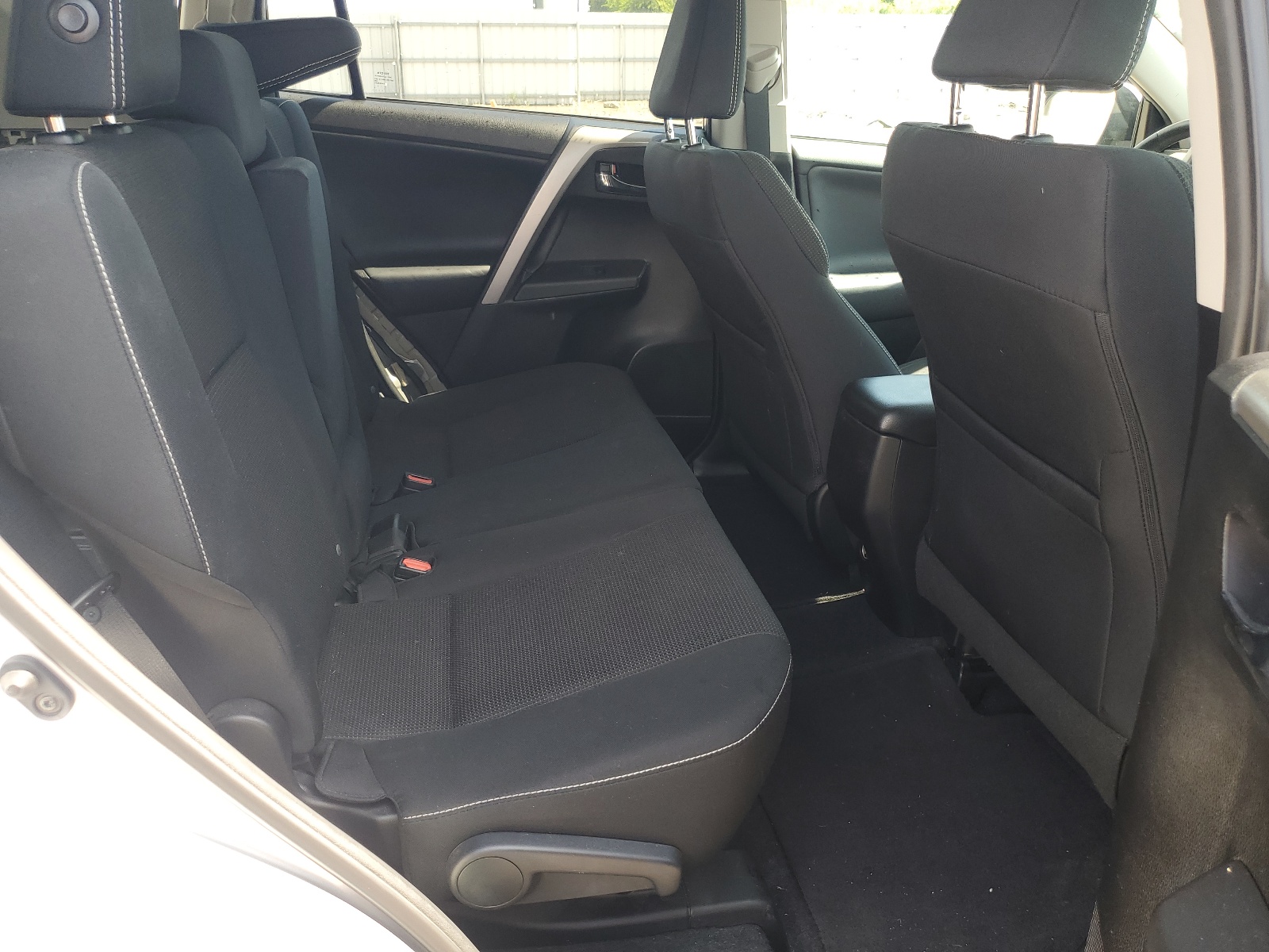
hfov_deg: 67.3
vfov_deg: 53.1
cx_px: 634
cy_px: 476
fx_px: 953
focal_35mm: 26
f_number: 1.5
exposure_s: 1/149
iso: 50
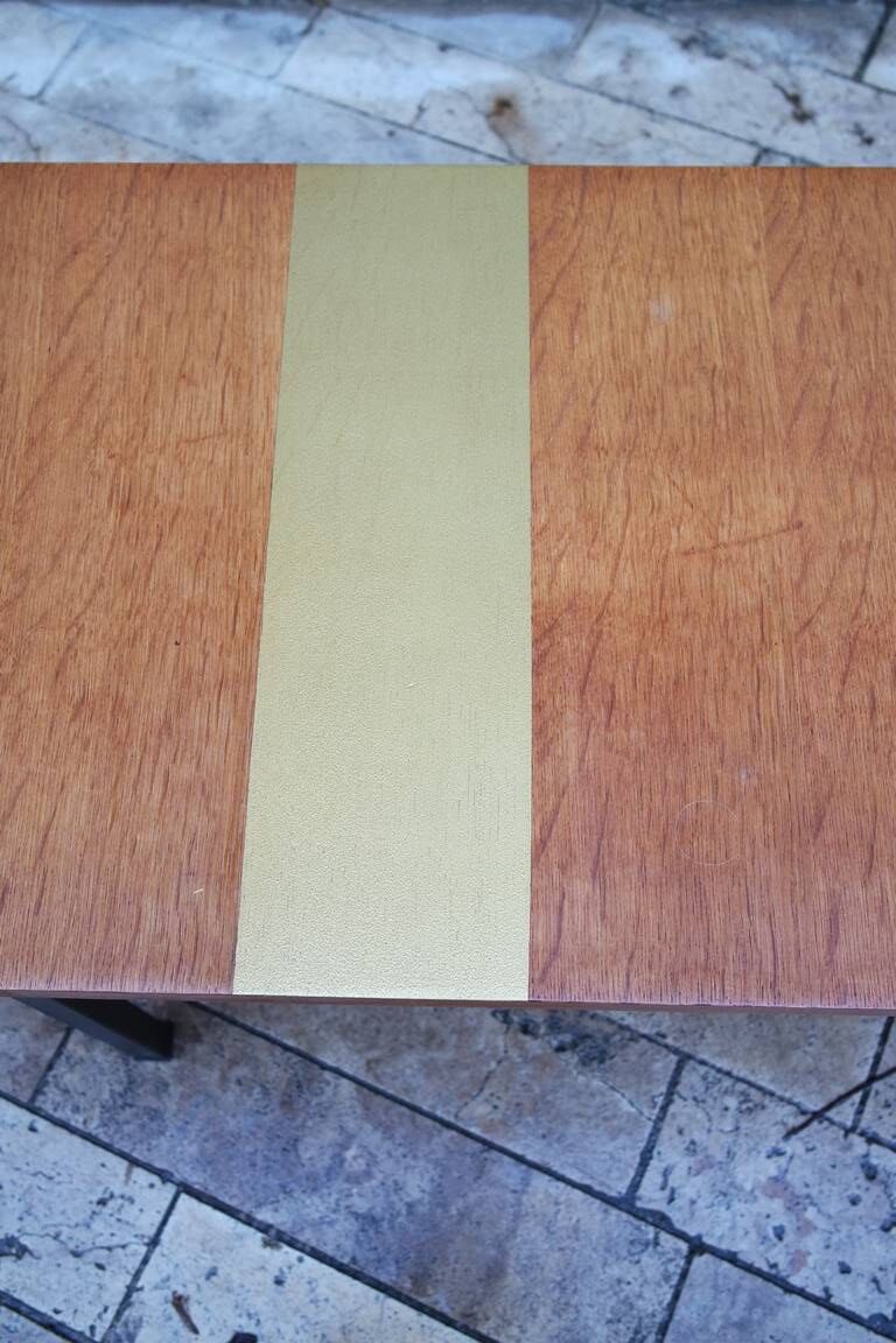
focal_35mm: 36
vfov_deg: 53.1
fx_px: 1344
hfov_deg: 36.9
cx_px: 448
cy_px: 672
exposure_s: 1/50
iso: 400
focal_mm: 24
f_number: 4
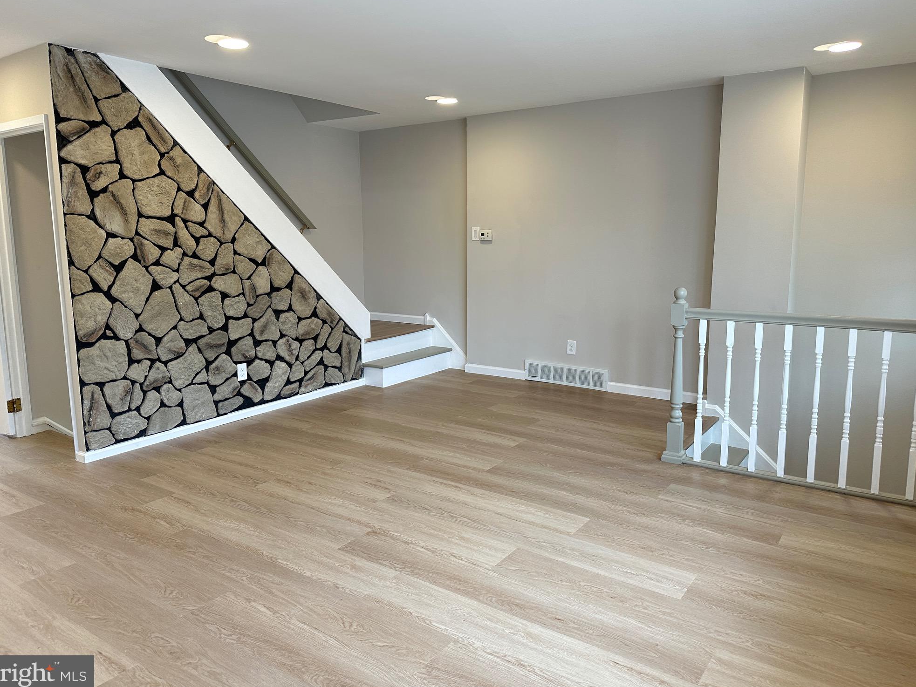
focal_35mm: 25
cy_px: 336
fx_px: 662
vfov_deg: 54.9
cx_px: 455
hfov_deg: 69.4
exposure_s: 1/120
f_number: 1.78
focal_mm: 6.86
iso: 160
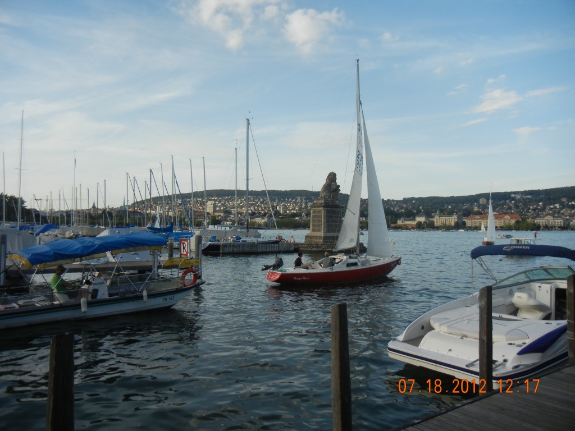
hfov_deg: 60.0
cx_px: 288
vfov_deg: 46.8
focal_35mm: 30
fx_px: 498
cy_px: 216
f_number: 7
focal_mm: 5.4
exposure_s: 1/235
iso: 160
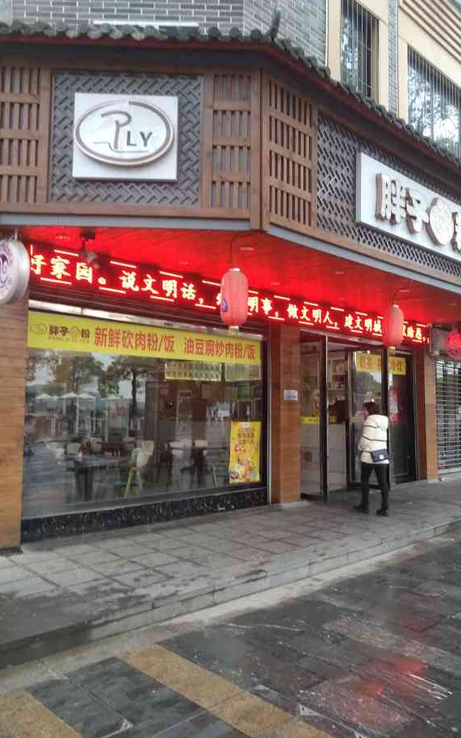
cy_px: 360
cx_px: 282
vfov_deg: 74.8
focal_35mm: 24
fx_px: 482
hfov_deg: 50.7
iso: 400
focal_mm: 3.81
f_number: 2.2
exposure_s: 1/50
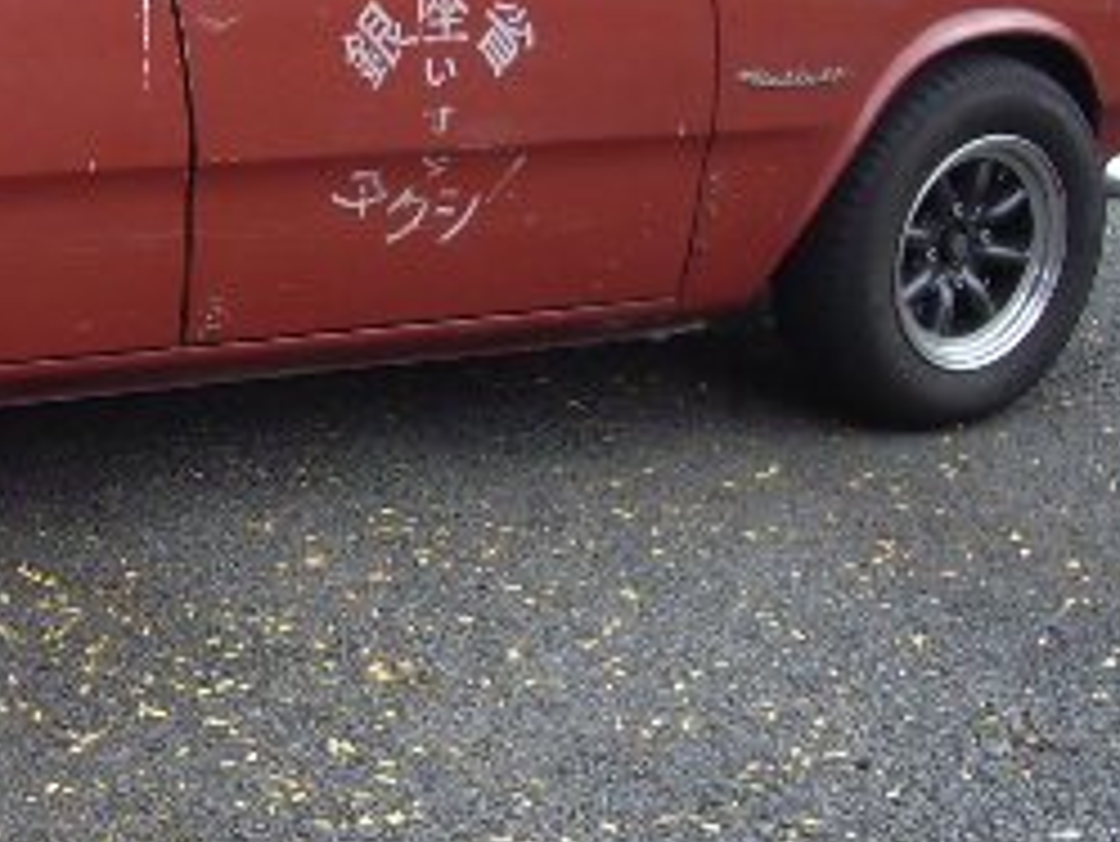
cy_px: 203
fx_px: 2913
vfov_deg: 16.3
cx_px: -189
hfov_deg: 20.5
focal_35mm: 90
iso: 80
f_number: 4.3
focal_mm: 5.8
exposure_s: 1/160
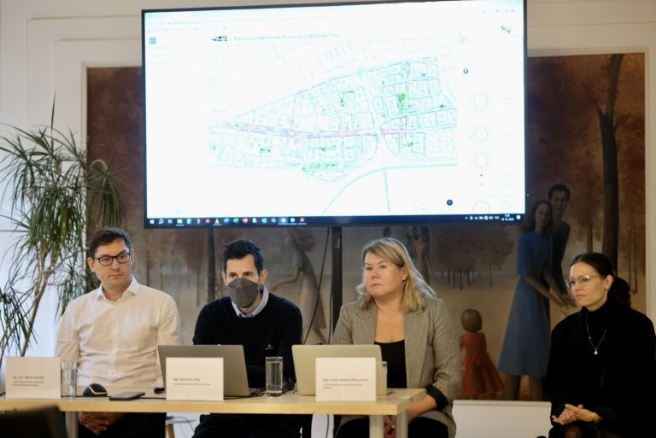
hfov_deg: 24.2
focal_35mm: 84
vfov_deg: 16.3
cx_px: 328
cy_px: 219
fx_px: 1531
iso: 500
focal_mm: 56
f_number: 1.2
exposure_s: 1/250
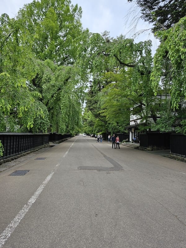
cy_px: 124
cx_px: 93
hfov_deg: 58.9
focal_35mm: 23
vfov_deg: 73.9
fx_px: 165
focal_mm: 6.3
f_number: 1.7
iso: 16
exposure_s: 1/522
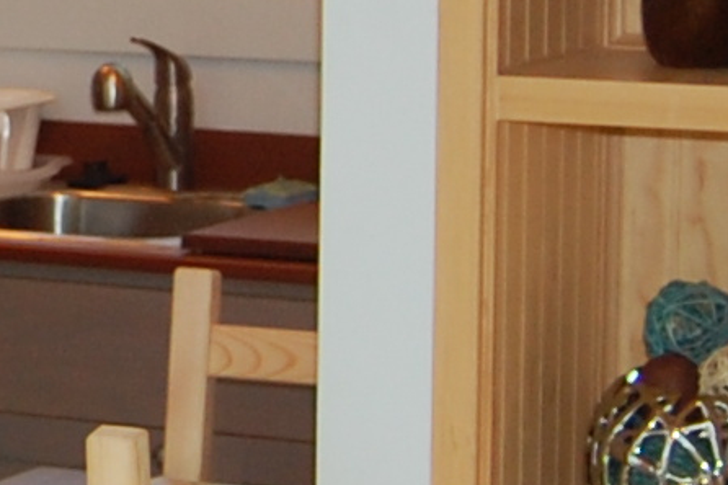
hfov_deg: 10.9
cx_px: -354
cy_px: -96
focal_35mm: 182
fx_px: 3679
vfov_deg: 7.5
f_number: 3.5
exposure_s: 1/60
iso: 400
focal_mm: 18
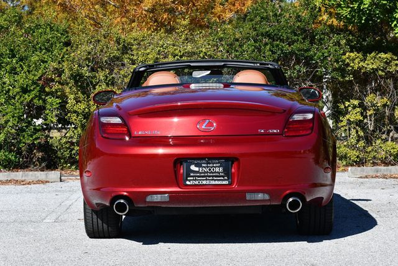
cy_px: 133
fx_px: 1151
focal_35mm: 104
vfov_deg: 13.2
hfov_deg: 19.6
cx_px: 199
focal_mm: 52
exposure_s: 1/250
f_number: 8
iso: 100
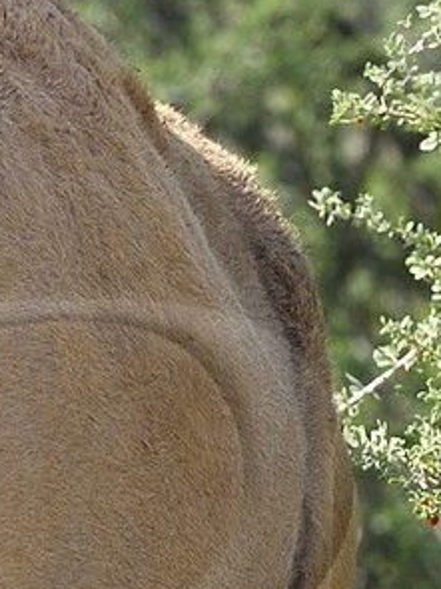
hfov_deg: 0.9
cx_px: -188
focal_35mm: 1567
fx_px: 26637
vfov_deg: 1.3
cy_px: 676
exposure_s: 1/500
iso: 200
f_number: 7.1
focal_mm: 200
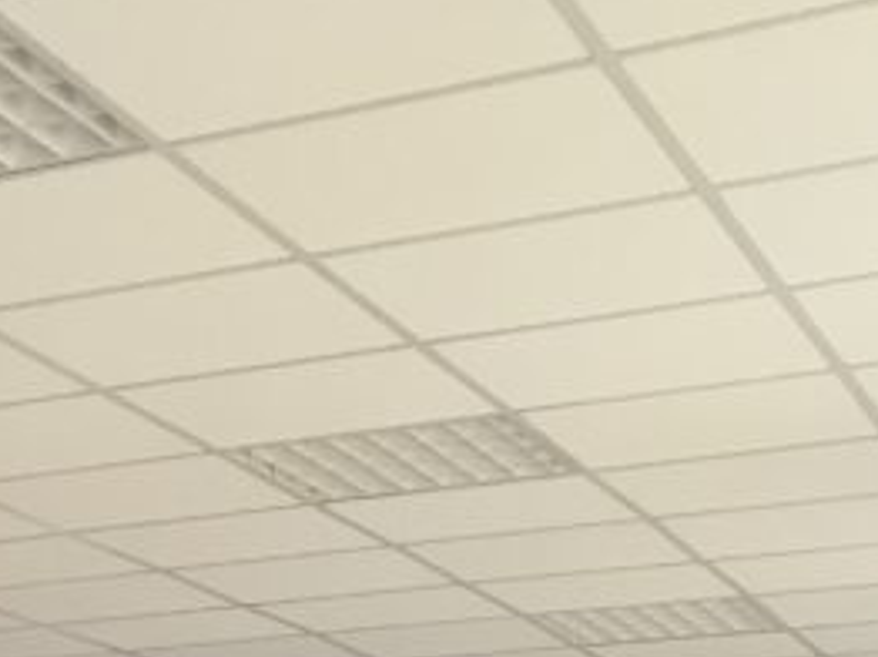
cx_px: -313
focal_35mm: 106
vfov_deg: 12.7
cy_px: 1168
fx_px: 2686
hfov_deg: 17.3
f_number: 1.8
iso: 50
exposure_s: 1/17
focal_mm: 3.99
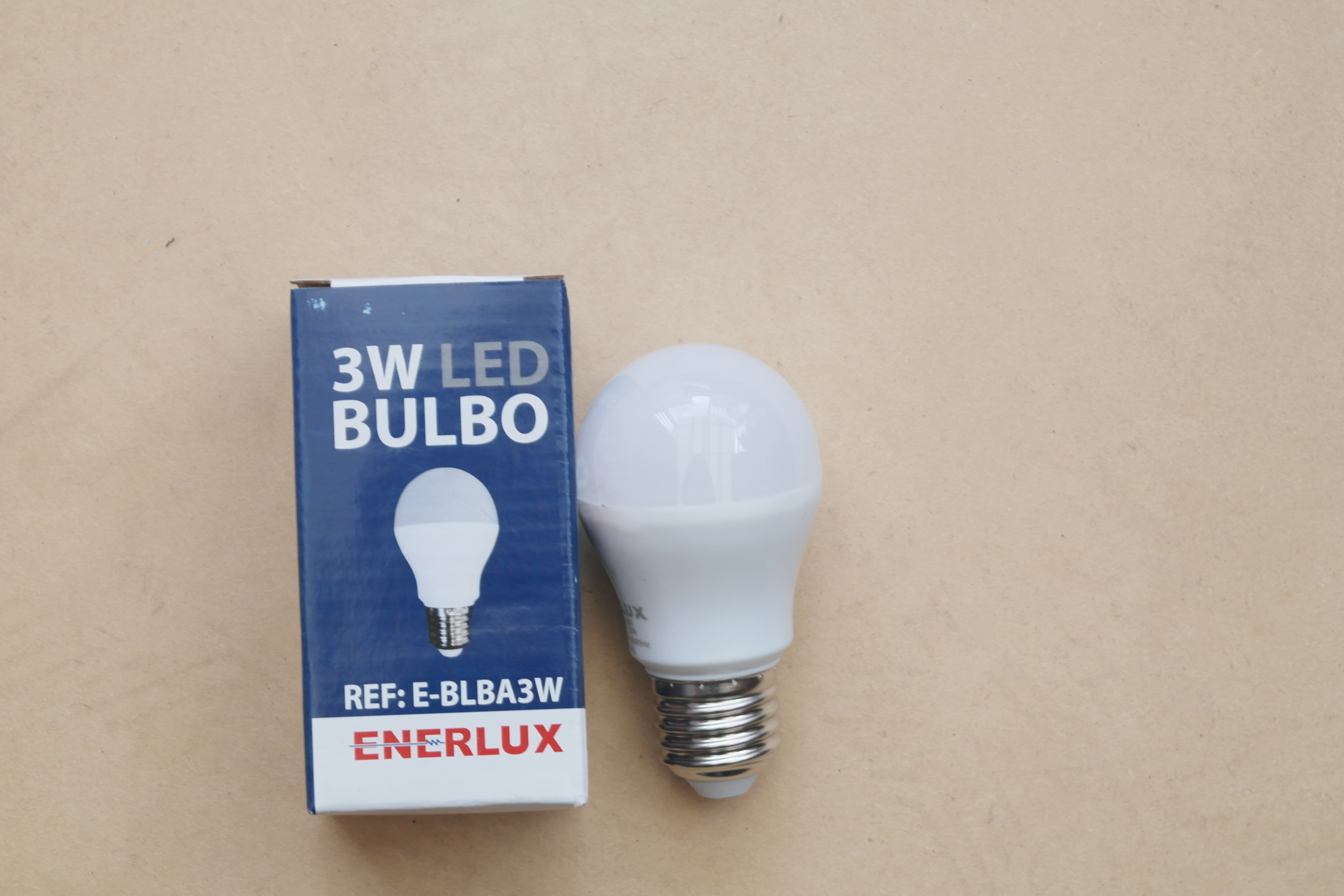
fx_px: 3621
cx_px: 567
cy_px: 543
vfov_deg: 14.1
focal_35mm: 97
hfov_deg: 21.0
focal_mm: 50
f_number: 5.6
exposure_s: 1/80
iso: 200
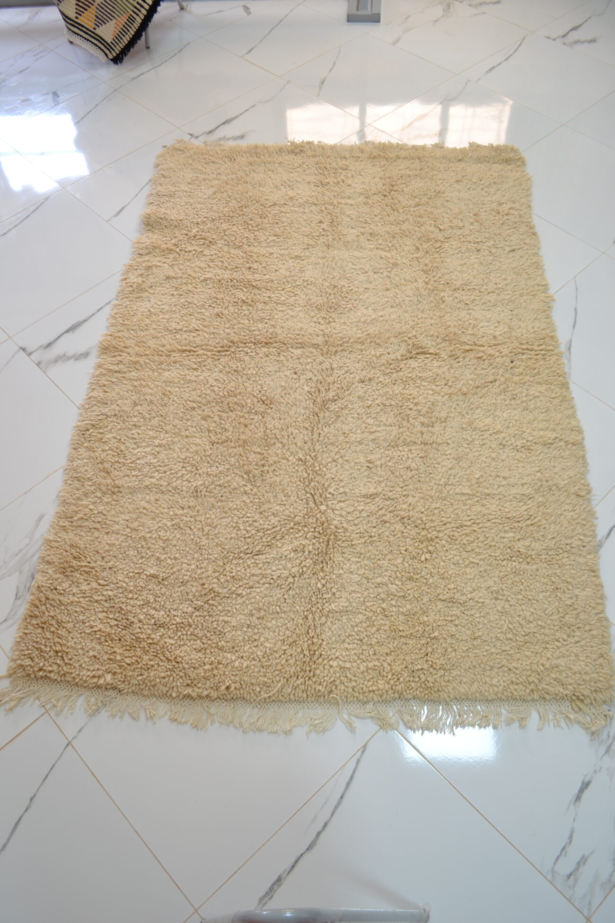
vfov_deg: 67.4
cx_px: 308
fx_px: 692
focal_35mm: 27
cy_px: 462
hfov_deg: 47.9
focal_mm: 18
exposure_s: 1/15
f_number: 3.5
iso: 100
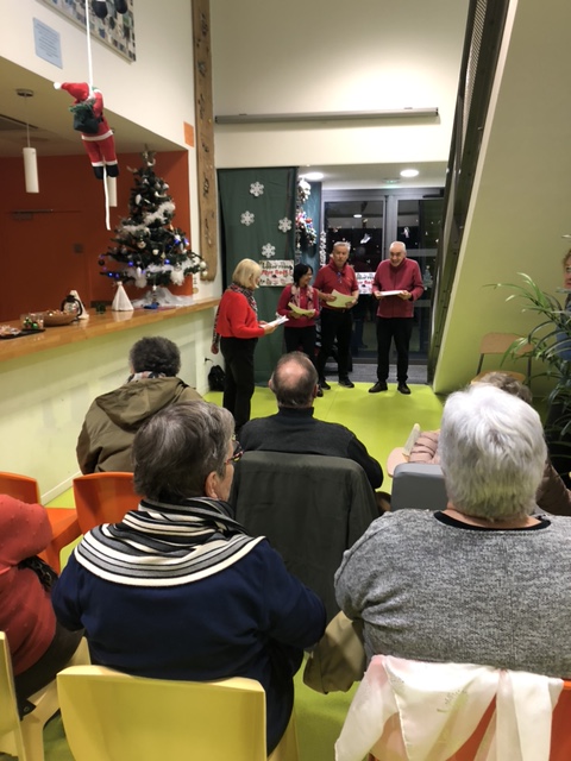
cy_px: 380
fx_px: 616
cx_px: 286
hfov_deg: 49.7
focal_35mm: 28
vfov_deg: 63.4
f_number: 1.8
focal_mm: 3.99
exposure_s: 1/17
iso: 64
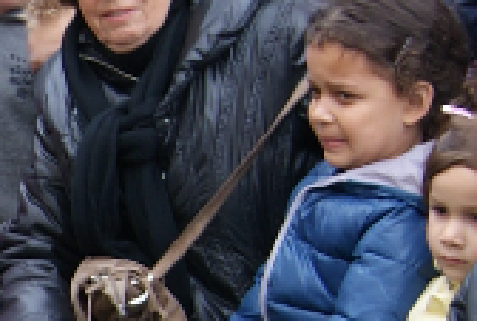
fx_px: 3029
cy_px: 430
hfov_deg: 8.5
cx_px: -474
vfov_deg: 6.0
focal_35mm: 228
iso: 100
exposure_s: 1/40
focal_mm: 20
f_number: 4.5
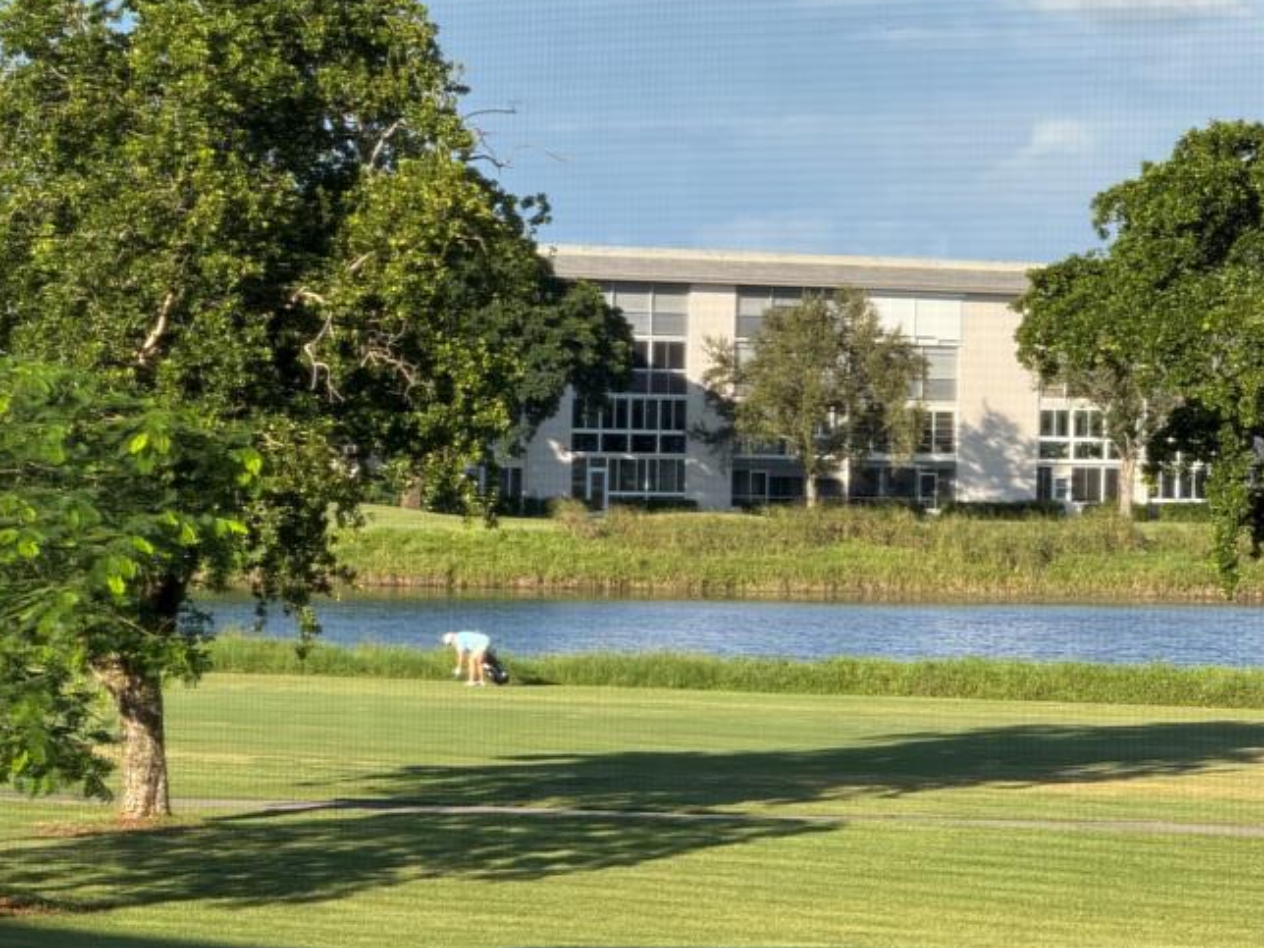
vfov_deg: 10.0
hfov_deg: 13.2
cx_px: 514
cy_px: 404
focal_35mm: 149
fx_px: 5441
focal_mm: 15.66
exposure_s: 1/605
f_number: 2.8
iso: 50
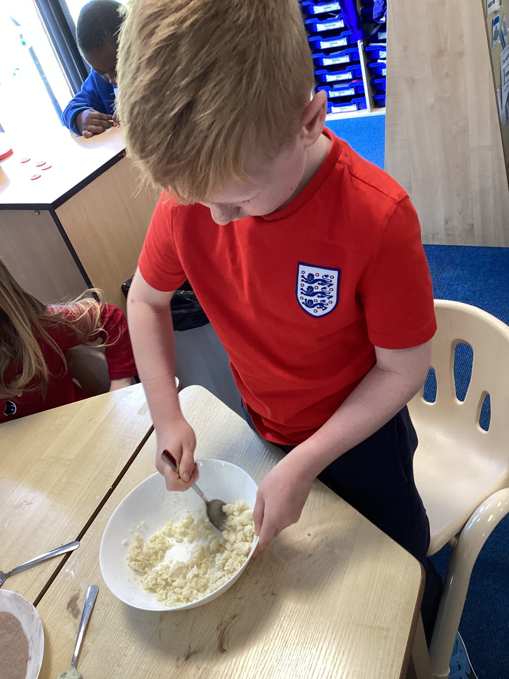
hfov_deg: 45.4
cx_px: 254
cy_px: 340
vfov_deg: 58.4
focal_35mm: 31
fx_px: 608
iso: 100
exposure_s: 1/50
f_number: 2.4
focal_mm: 3.3
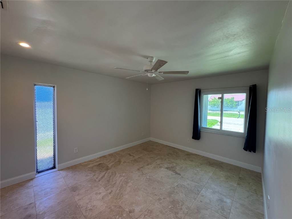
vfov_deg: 85.7
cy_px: 110
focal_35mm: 14
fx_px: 118
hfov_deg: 102.1
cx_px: 146
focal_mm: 2.22
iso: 200
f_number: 2.2
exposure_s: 1/120
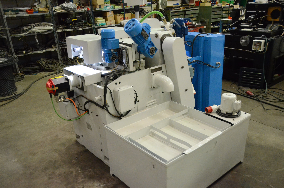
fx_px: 260
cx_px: 142
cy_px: 94
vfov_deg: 39.8
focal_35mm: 33
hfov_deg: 57.3
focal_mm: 22
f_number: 3.8
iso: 6400
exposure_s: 1/320
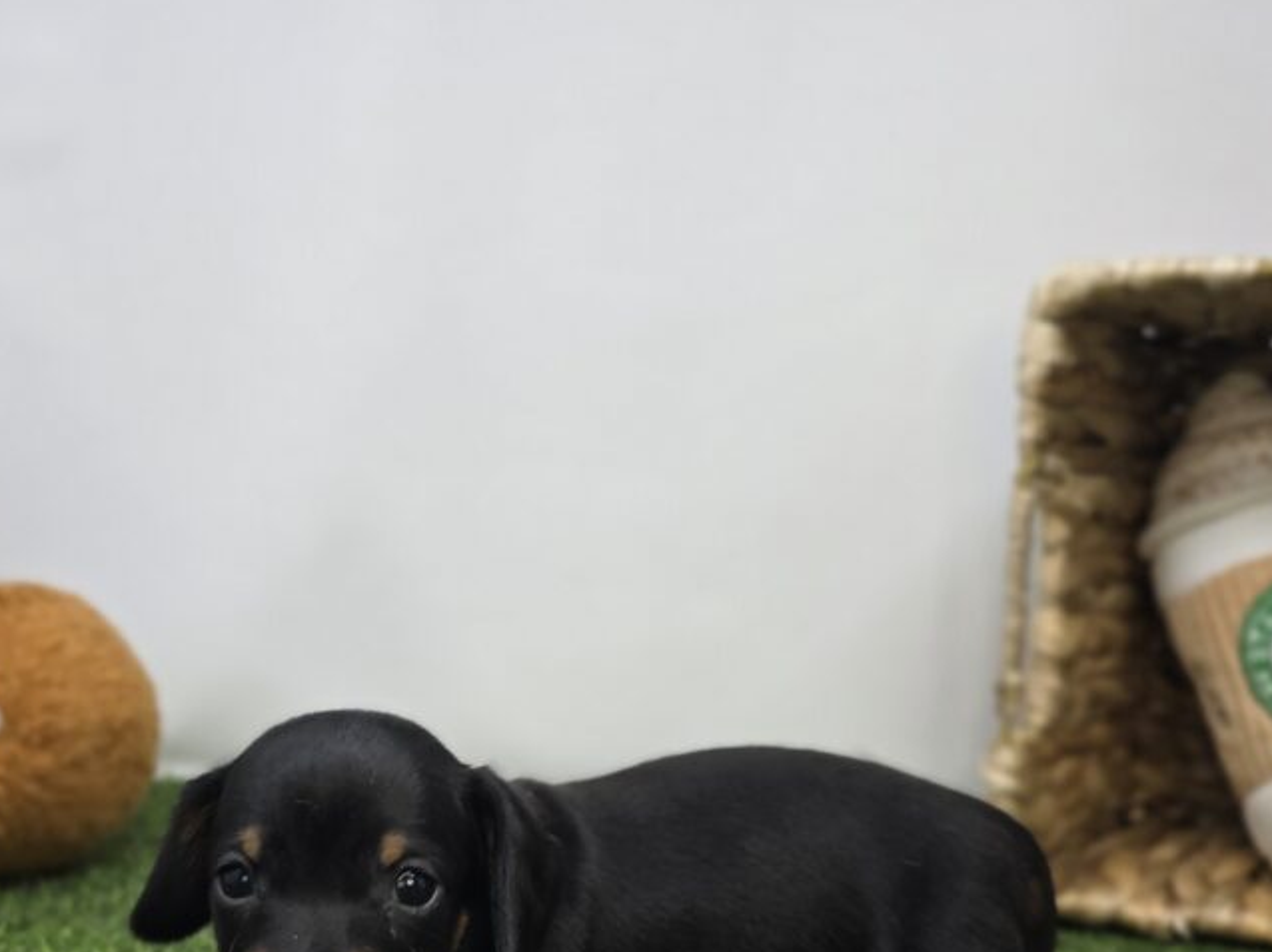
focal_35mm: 37
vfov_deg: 38.1
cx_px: 521
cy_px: 659
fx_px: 1359
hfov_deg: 49.9
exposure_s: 1/120
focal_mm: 6.3
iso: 50
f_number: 1.7
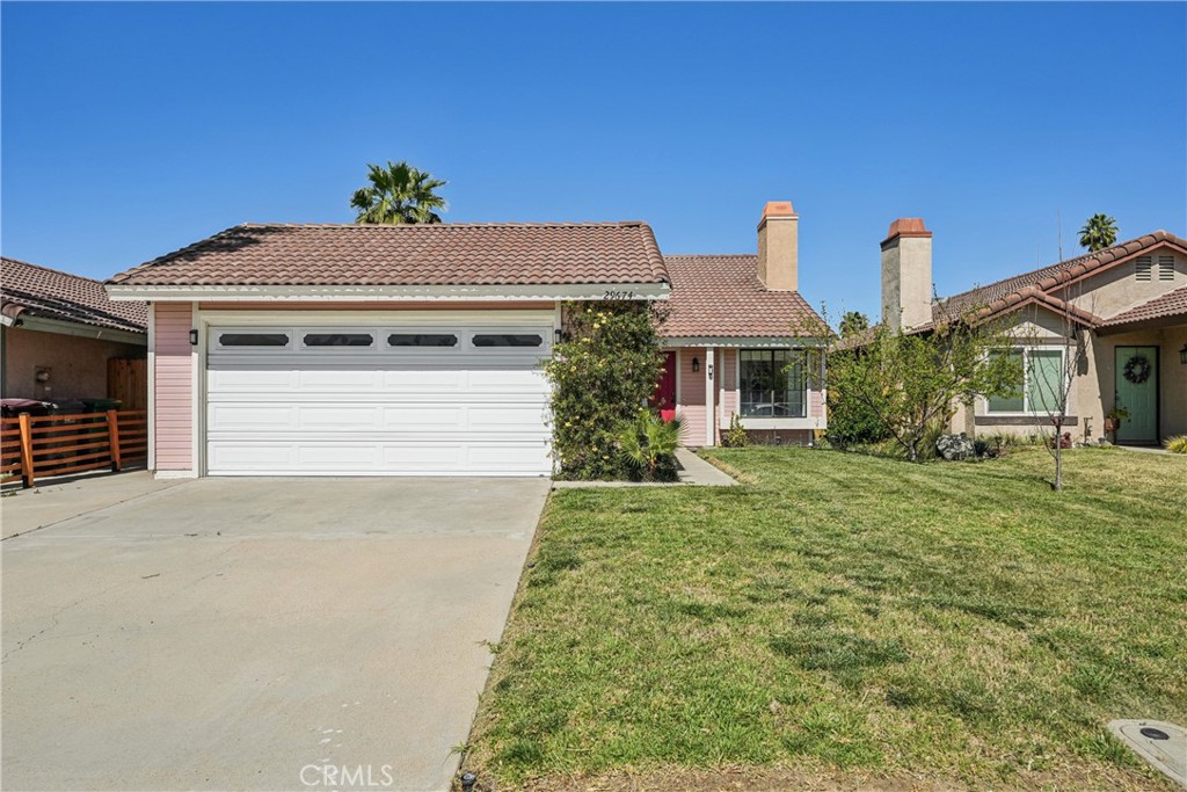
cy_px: 396
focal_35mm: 24
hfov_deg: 74.9
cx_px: 594
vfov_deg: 54.1
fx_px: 775
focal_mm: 23.5
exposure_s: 1/2000
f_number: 8
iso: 400
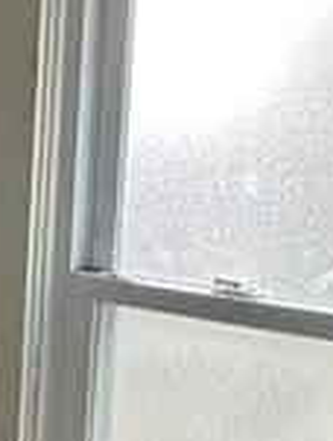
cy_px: 228
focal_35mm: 71
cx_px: 0
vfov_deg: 27.3
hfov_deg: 20.2
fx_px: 907
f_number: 2.2
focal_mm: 2.22
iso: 80
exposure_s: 1/99
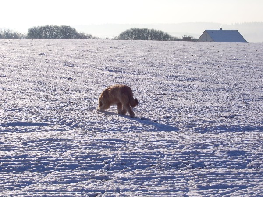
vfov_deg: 14.5
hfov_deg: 19.3
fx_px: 775
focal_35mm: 102
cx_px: 132
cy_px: 98
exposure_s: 1/350
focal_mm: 16.8
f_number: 9.5
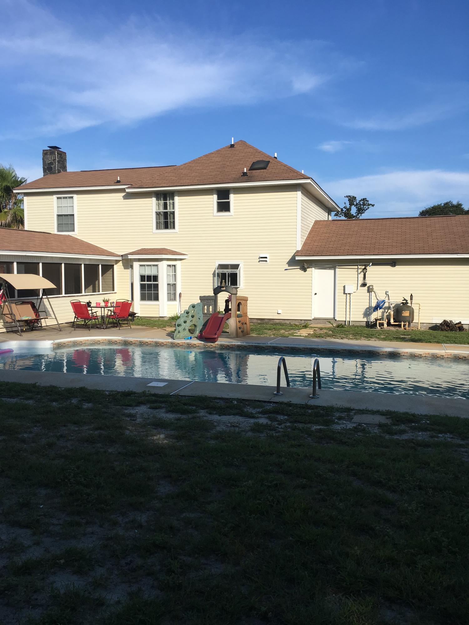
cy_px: 312
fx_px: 524
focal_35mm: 29
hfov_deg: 48.2
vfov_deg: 61.7
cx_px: 234
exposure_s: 1/1570
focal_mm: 4.15
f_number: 2.2
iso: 25
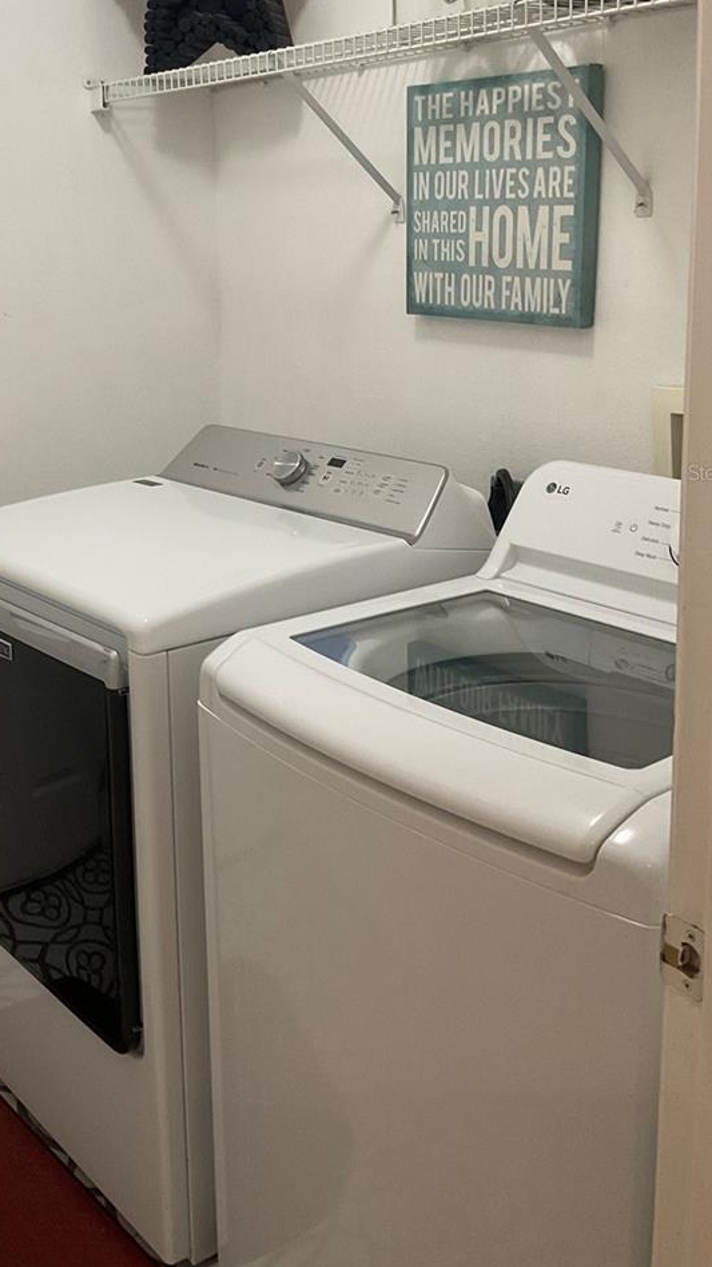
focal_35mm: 40
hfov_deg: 29.3
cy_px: 472
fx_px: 1343
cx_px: 182
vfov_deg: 50.0
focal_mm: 3
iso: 100
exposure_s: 1/60
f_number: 1.8
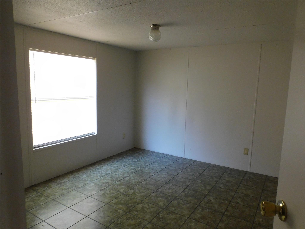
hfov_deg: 71.6
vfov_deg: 56.8
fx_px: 211
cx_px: 152
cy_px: 114
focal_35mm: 24
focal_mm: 4.3
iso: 400
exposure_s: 1/30
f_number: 3.3
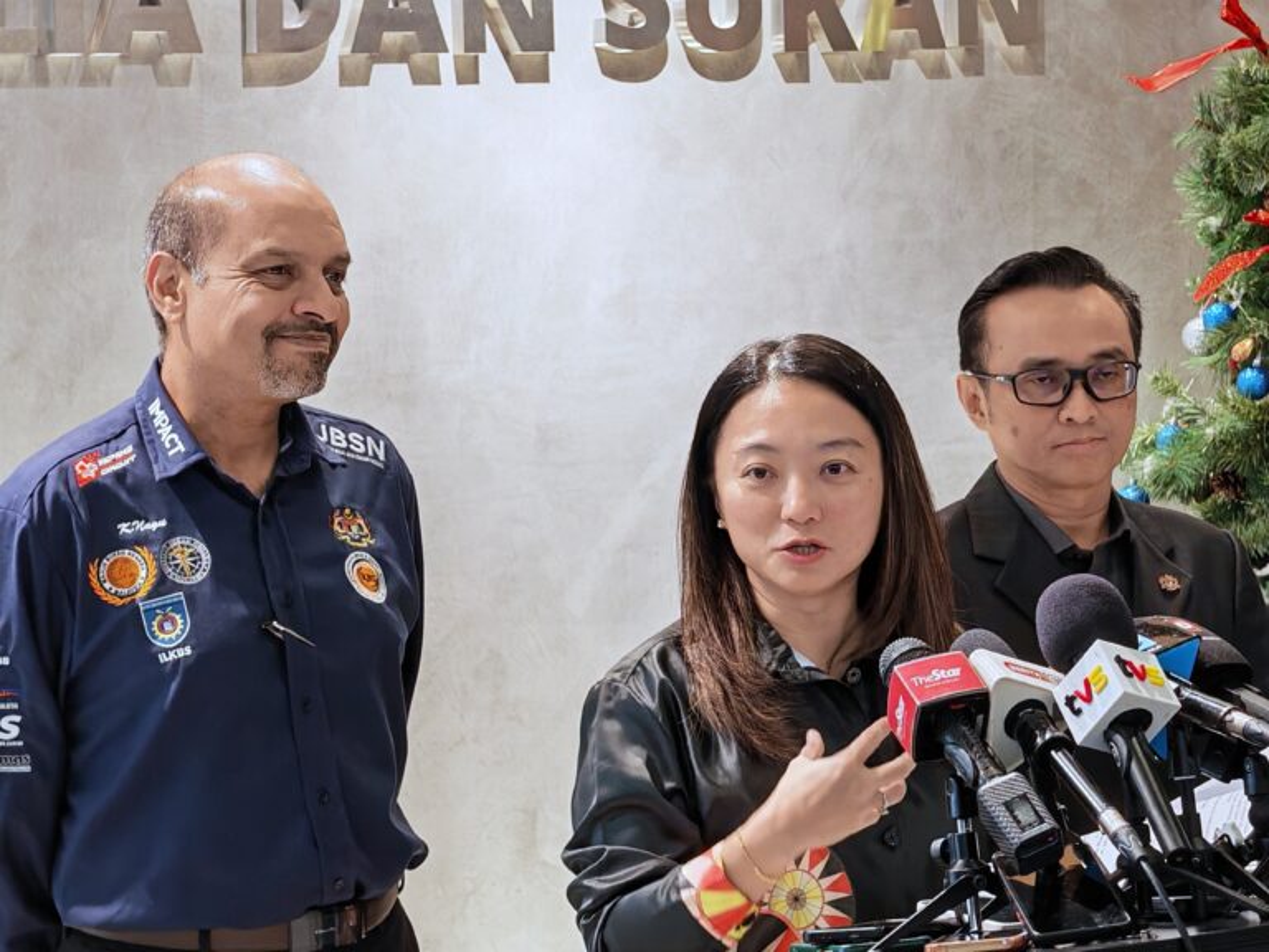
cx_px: 634
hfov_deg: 16.3
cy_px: 476
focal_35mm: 121
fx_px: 4436
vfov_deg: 12.2
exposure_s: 1/50
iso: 1000
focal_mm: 15.38
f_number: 2.6
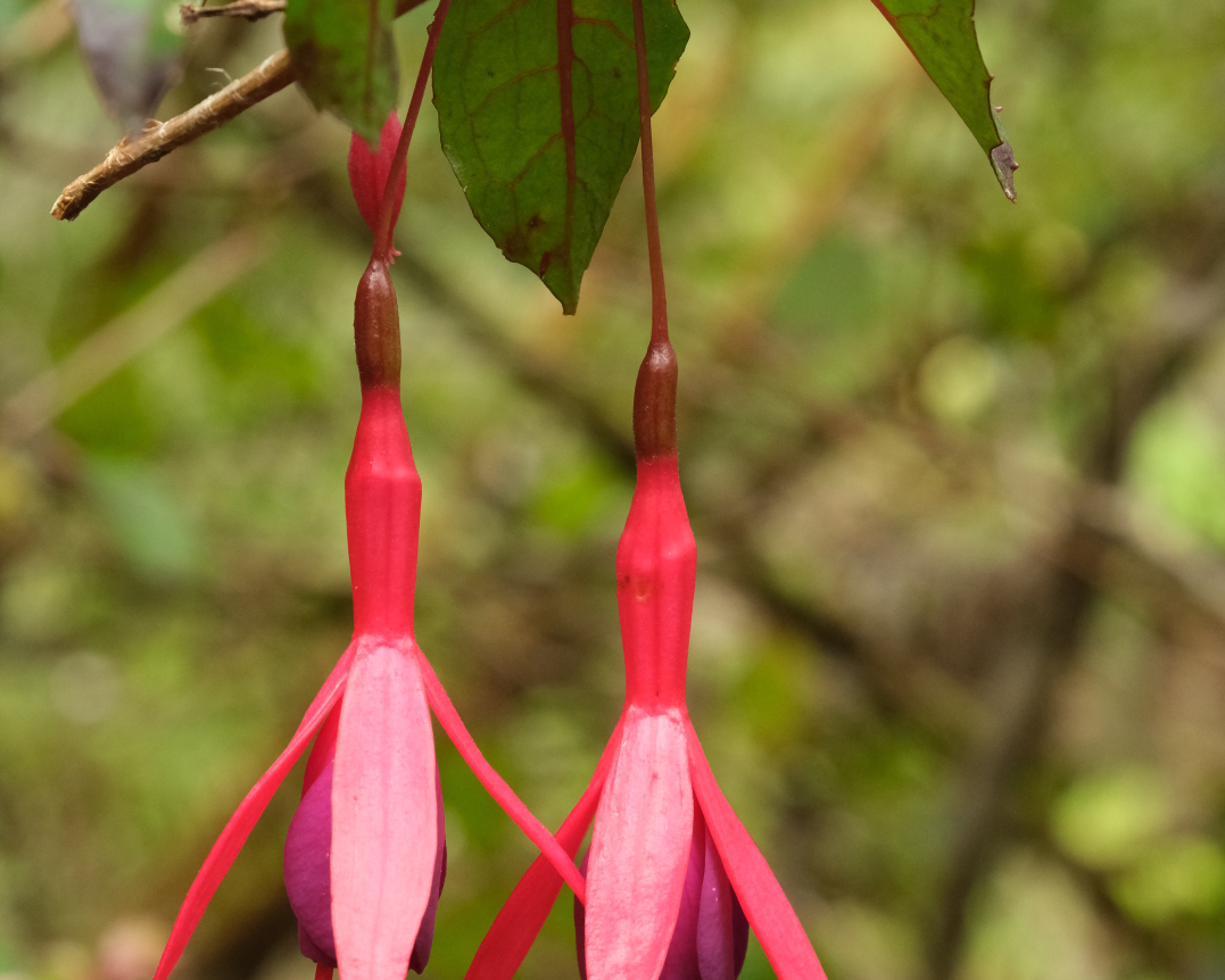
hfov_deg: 15.2
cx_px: 612
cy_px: 813
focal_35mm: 127
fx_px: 4605
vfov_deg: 12.1
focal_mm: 60
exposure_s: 1/180
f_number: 10
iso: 2500
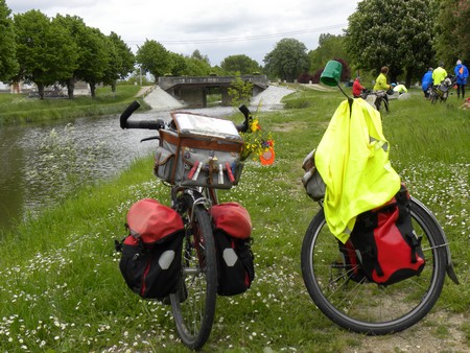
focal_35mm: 46
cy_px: 176
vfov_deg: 31.5
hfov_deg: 41.2
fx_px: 625
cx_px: 235
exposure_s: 1/220
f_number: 4.5
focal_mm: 8.2
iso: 64
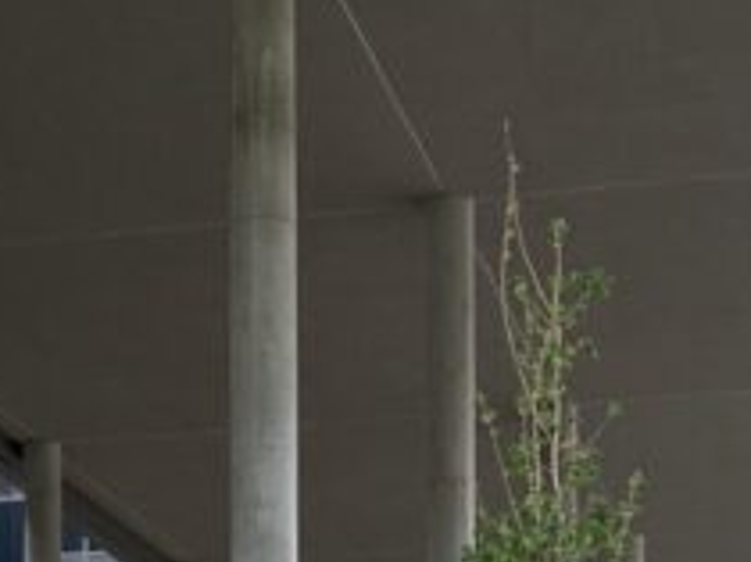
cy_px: 1106
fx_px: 2752
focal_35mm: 127
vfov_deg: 10.7
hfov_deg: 15.5
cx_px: 261
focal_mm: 4.25
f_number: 1.8
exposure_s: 1/242
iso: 25
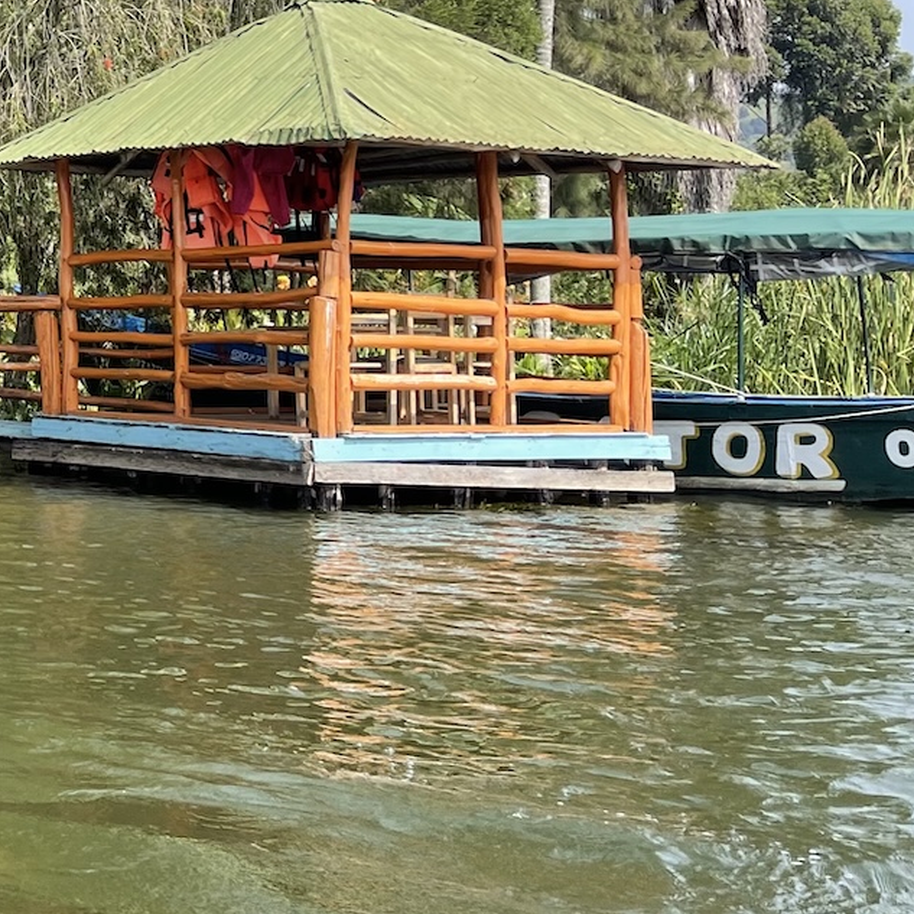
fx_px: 2001
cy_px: 38
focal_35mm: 67
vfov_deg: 24.7
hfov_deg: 21.6
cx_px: -448
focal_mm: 5.1
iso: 32
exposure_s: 1/1109
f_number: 1.6
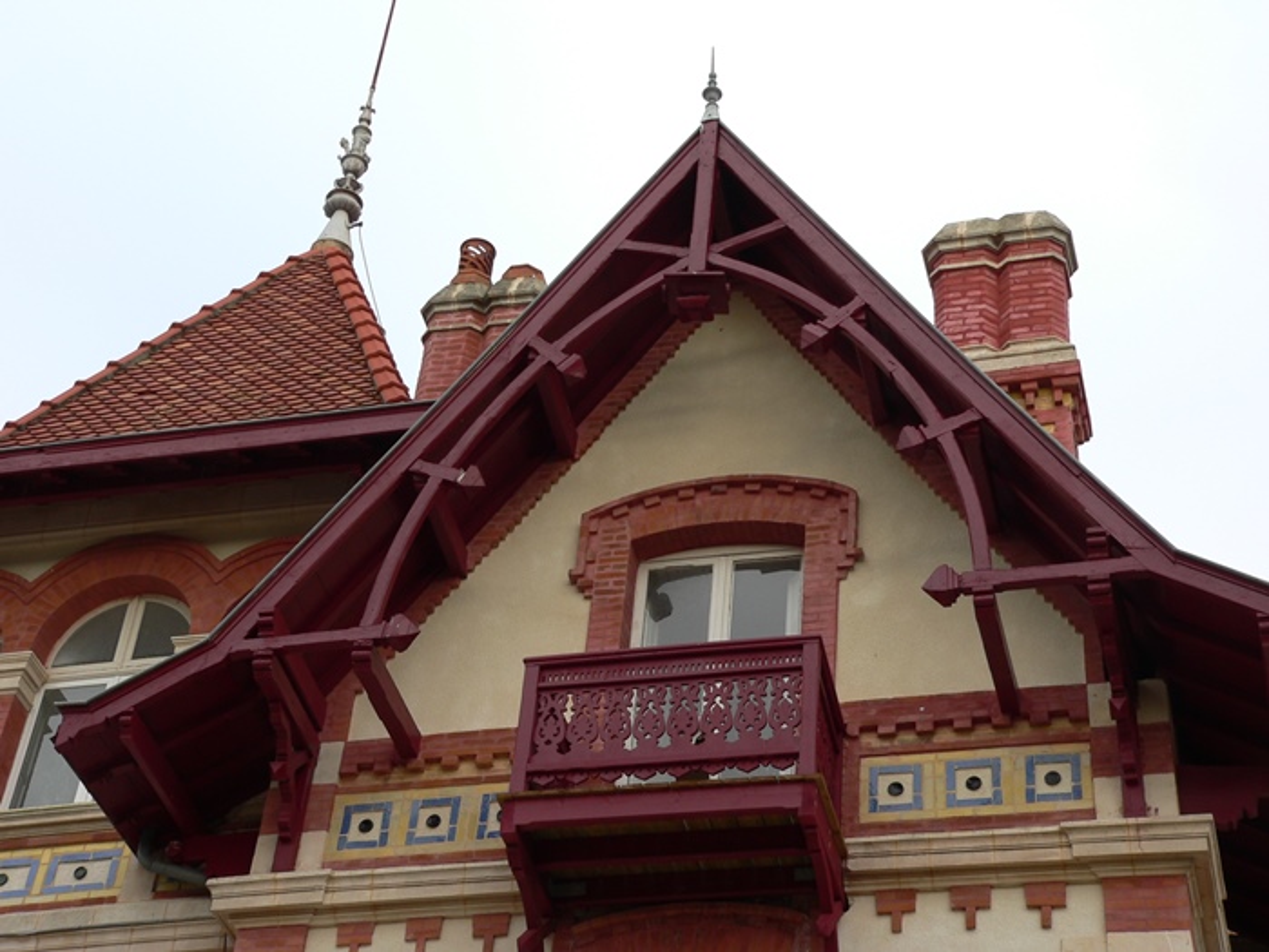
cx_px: 634
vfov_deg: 22.6
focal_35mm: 65
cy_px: 476
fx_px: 2383
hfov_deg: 29.8
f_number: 4
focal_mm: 10.8
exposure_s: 1/125
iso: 80
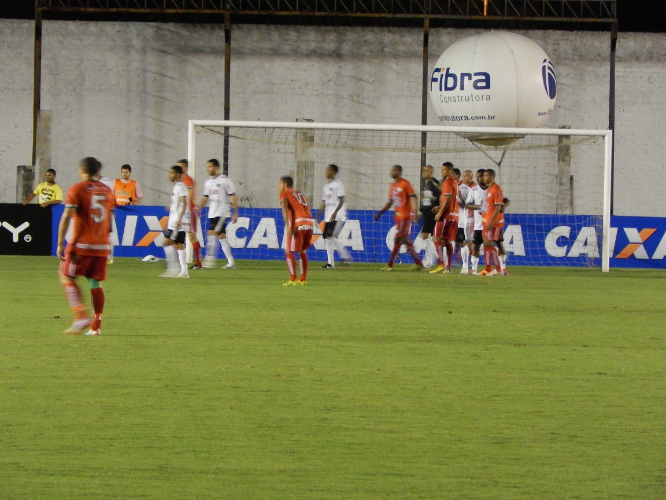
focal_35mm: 350
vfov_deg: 4.2
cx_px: 333
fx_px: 6734
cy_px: 250
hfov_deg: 5.7
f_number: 5.7
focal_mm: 62.2
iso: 800
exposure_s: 1/15
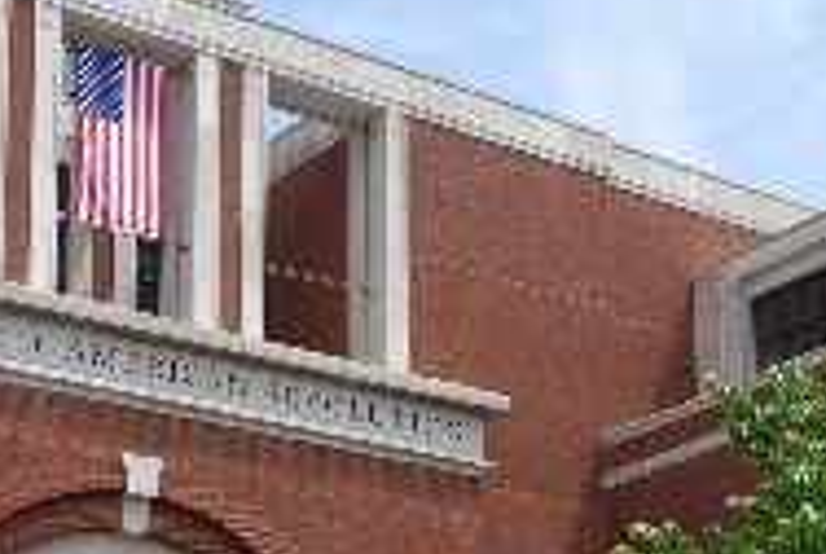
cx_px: 620
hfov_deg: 21.5
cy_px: 660
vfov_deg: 14.2
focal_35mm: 94
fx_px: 2160
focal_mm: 8.8
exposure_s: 1/400
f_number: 5.6
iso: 125
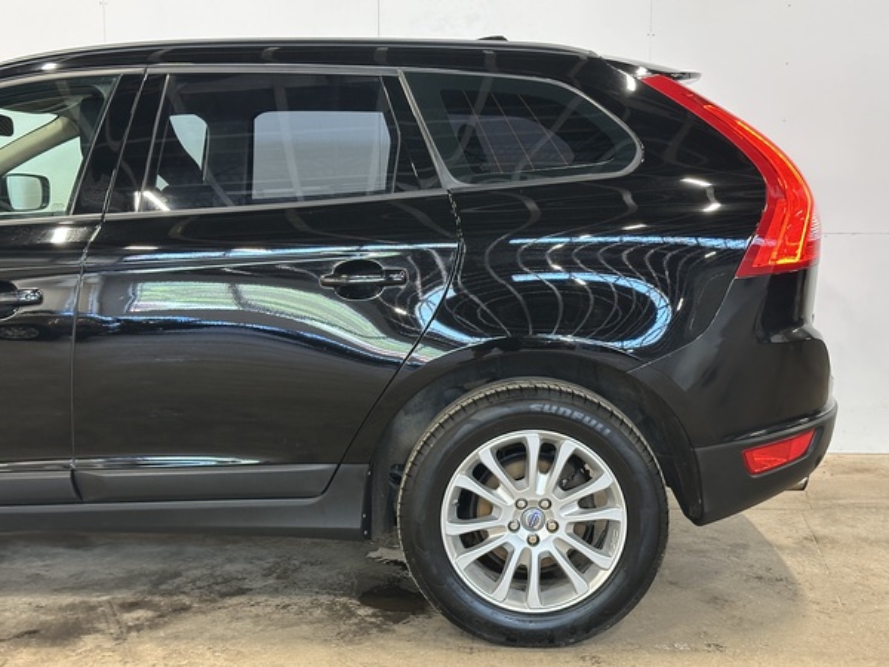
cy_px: 334
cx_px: 444
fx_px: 1233
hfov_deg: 39.7
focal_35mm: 48
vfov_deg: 30.3
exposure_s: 1/33
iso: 400
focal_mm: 6.86
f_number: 1.78
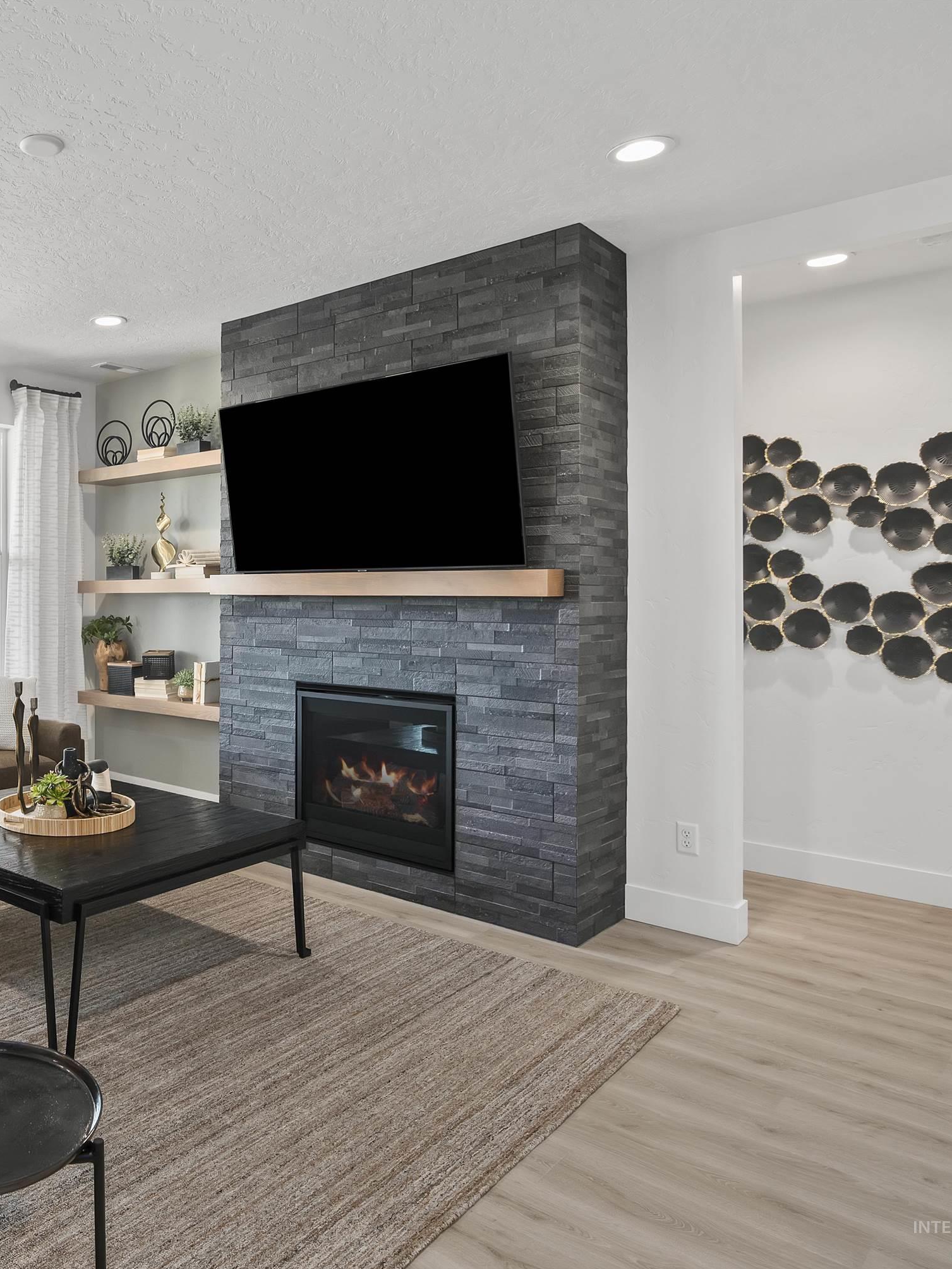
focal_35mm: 25
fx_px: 917
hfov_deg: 48.8
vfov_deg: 69.4
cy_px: 646
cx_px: 89
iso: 320
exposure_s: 1/3
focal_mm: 17
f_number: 6.3
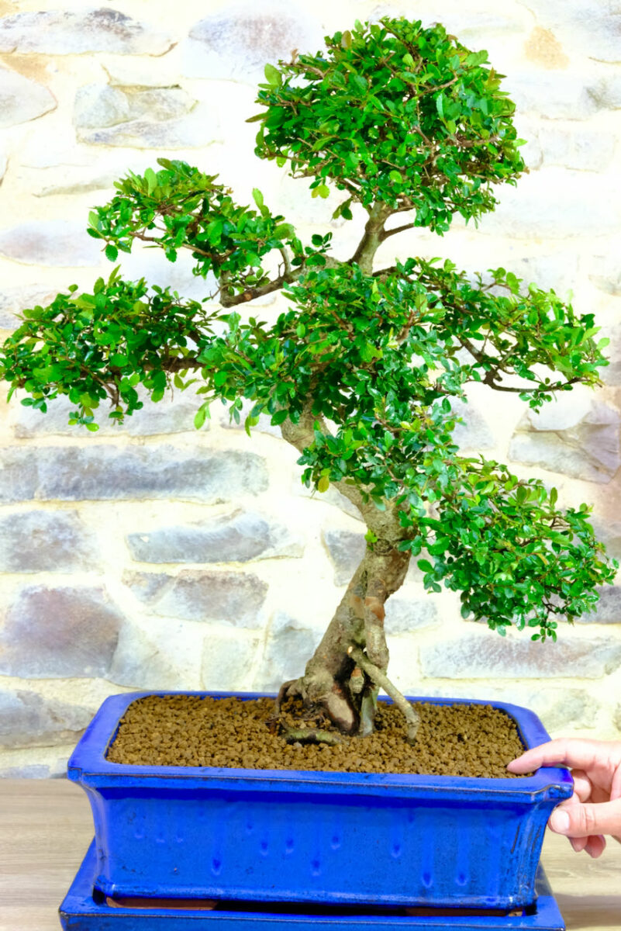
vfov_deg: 29.2
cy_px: 466
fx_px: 1784
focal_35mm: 69
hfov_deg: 19.7
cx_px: 310
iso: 3200
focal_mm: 46.3
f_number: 10
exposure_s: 1/30
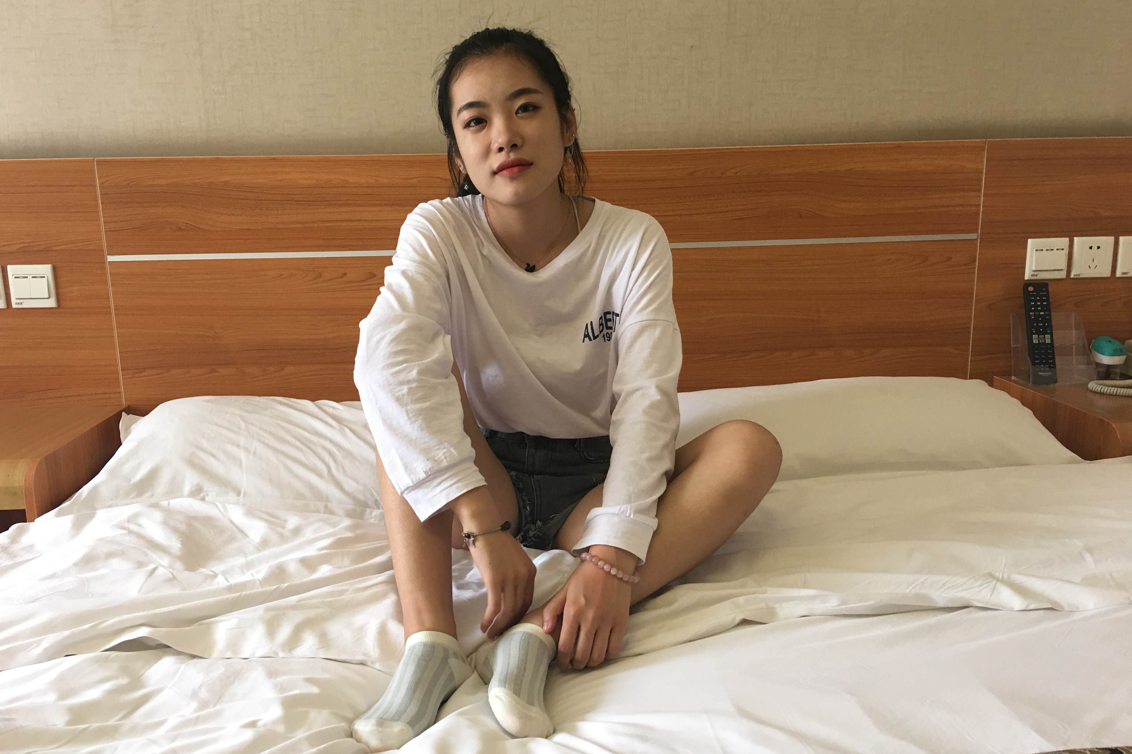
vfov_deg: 42.3
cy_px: 393
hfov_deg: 60.3
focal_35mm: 31
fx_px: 975
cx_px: 551
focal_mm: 4.15
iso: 50
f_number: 2.2
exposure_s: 1/17
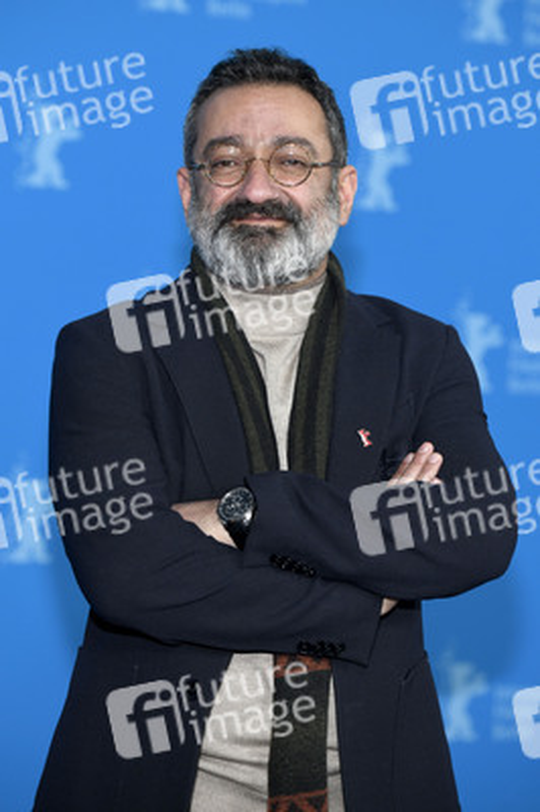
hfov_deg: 11.8
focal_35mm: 116
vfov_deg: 17.7
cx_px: 270
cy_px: 406
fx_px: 2614
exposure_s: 1/400
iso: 800
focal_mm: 116
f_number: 4
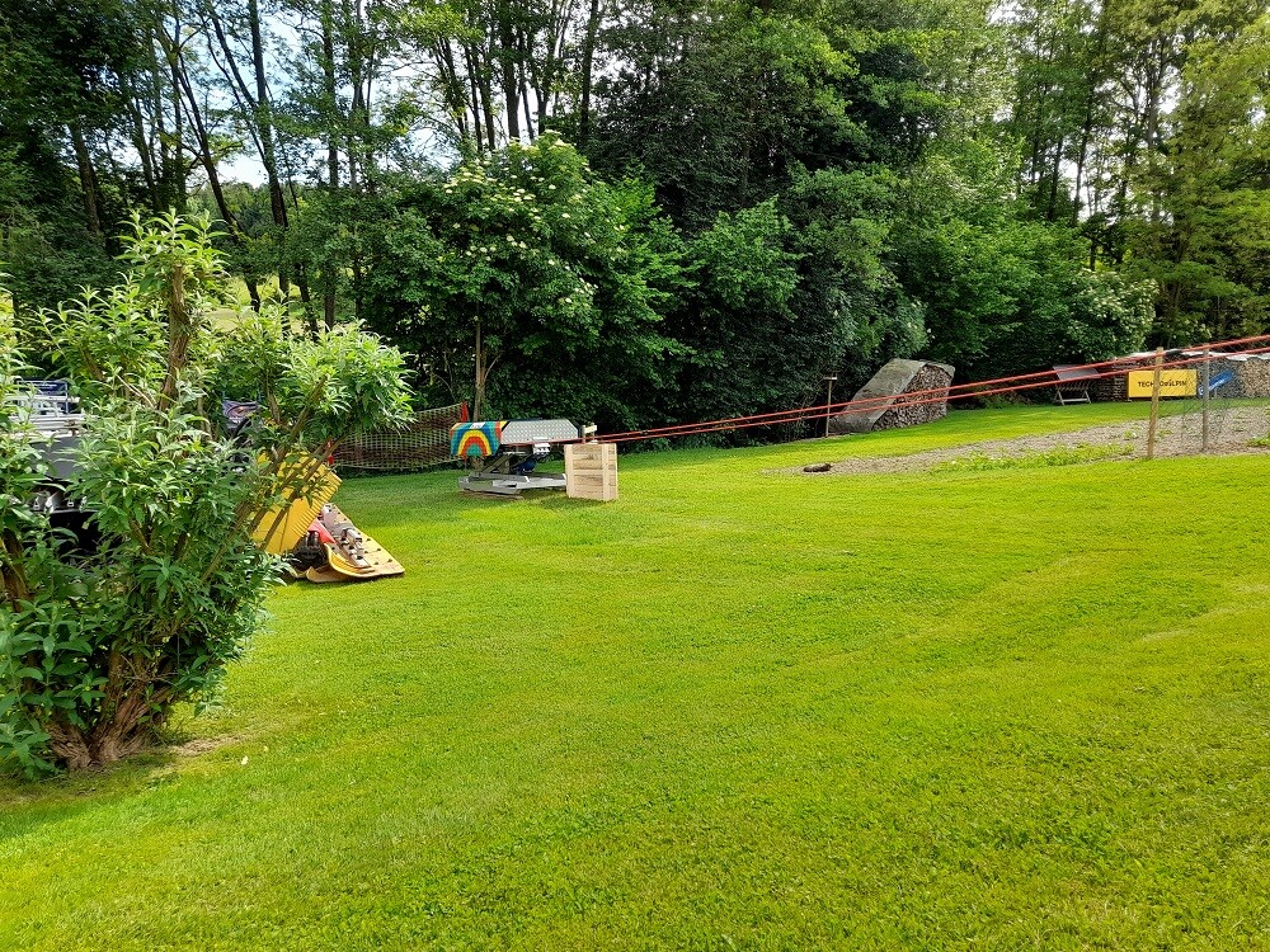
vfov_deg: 54.9
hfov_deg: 69.4
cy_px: 476
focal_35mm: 25
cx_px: 635
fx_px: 917
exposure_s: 1/233
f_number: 2
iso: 20
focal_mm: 4.6
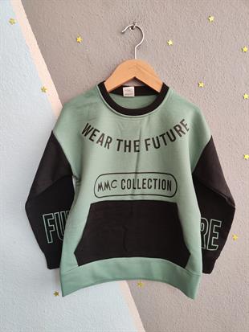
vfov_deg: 71.6
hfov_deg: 56.8
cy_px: 166
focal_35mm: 24
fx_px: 230
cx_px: 124
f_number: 1.88
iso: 227
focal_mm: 5.59
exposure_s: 1/100
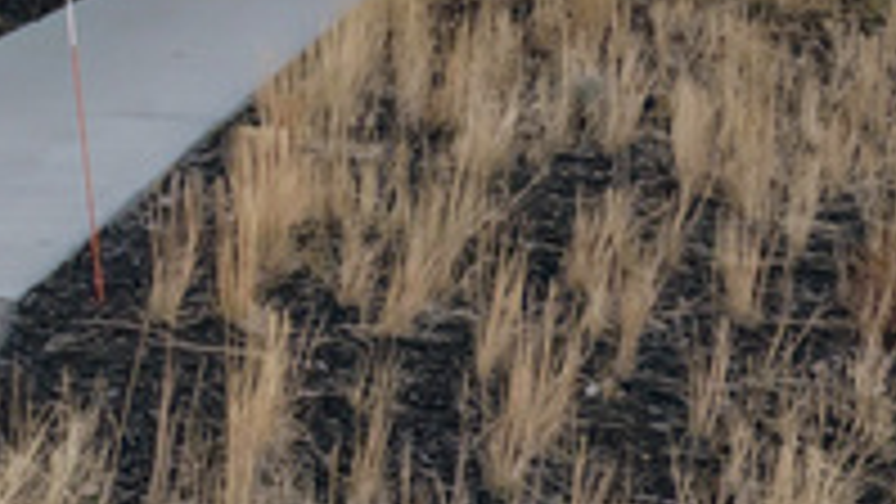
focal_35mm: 99
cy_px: -504
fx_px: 2356
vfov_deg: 11.1
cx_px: -117
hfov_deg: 20.4
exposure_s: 1/1000
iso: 640
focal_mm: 18.4
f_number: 8
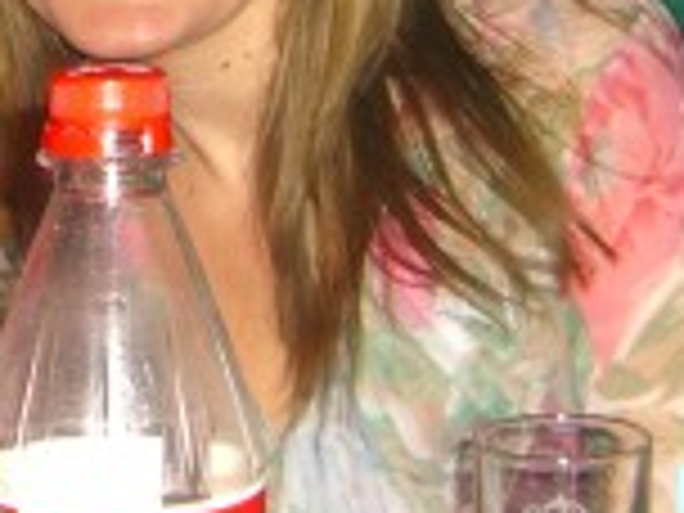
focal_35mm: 150
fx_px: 2964
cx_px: -36
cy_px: 36
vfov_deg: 9.8
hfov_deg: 13.0
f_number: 2.8
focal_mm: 7.9
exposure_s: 1/60
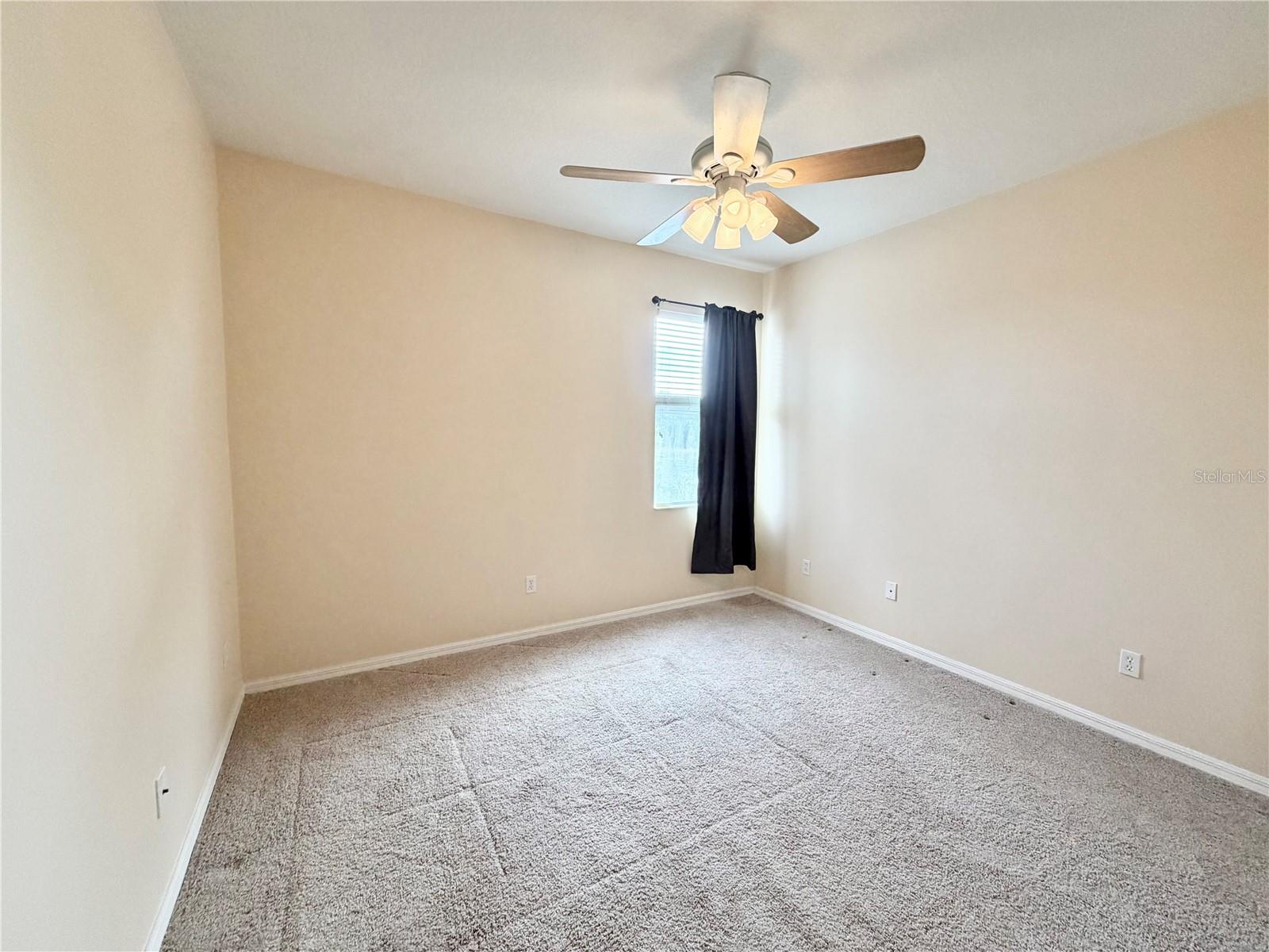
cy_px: 476
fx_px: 513
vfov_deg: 85.7
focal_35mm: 14
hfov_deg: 102.1
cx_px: 634
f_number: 2.2
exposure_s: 1/120
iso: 250
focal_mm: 2.22
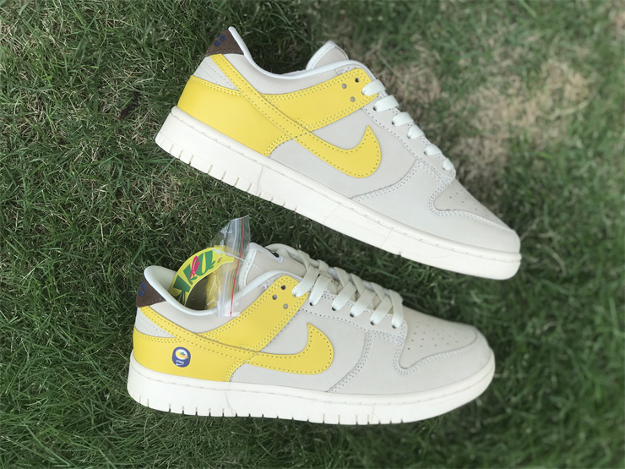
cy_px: 234
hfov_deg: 33.8
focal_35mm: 57
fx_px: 1029
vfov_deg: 25.7
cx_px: 312
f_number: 2.8
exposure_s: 1/339
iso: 20
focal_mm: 6.6
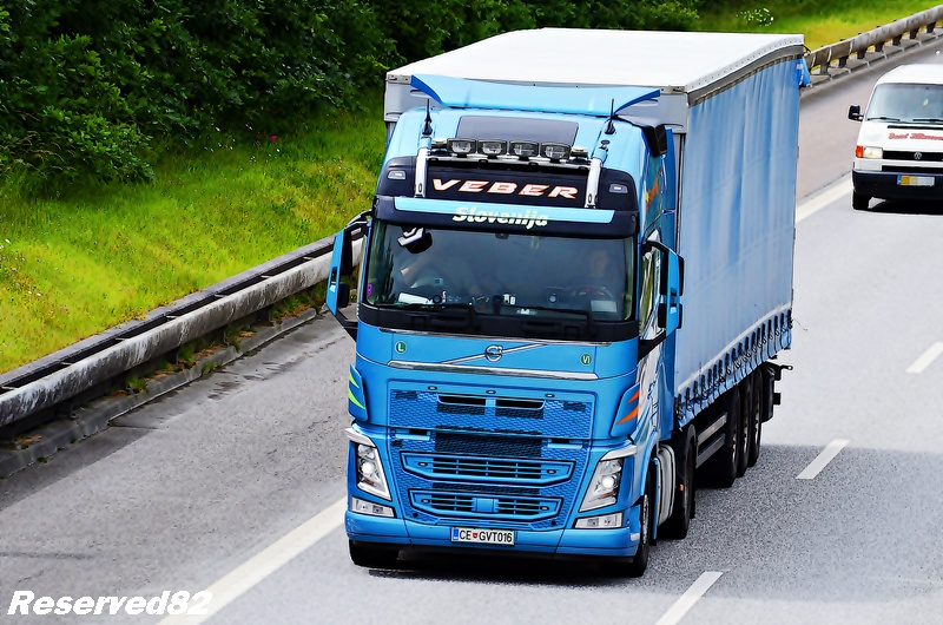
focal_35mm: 360
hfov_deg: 5.7
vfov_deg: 3.8
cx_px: 472
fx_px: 9411
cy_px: 312
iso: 640
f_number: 10
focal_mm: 240
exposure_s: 1/1000
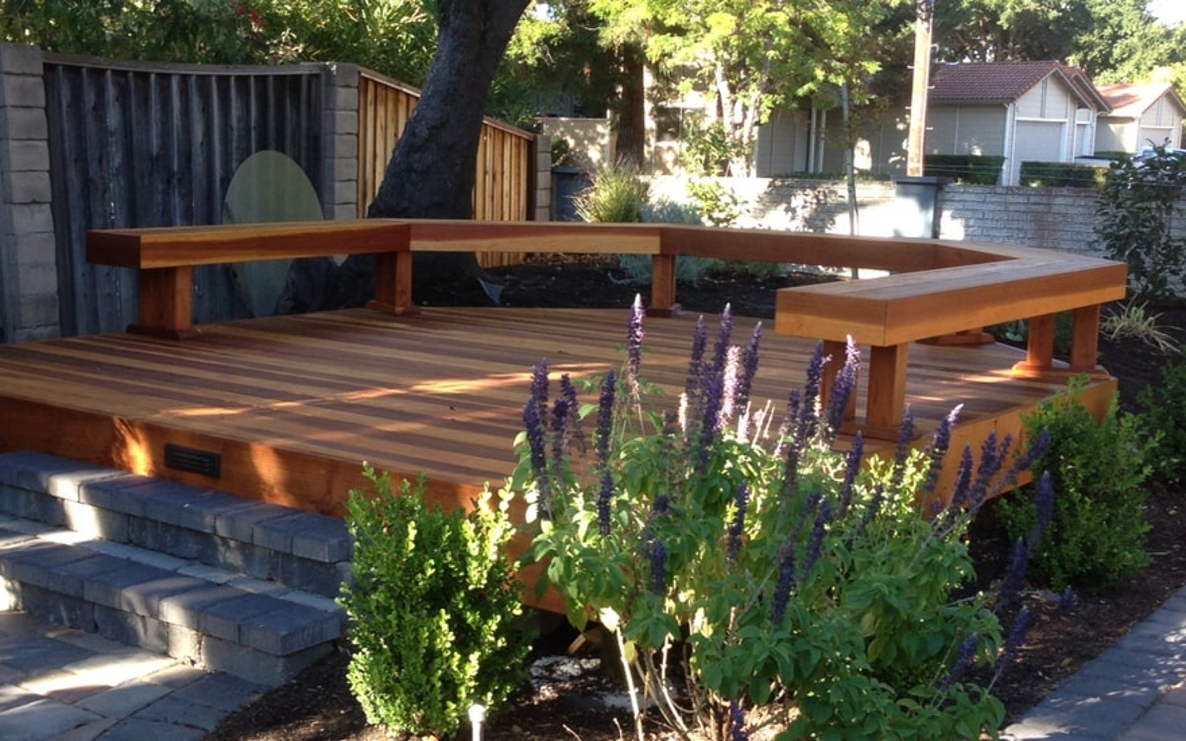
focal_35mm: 53
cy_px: 346
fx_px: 1713
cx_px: 462
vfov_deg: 24.4
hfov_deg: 38.0
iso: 64
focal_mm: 4.13
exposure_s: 1/186
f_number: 2.4
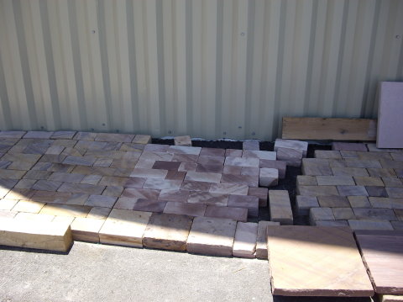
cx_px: 202
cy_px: 151
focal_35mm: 38
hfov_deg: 49.0
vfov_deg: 37.7
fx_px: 442
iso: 50
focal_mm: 7.9
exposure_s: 1/320
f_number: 2.8
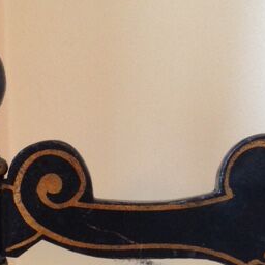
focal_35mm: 73
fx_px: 632
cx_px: 104
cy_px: 282
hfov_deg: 23.6
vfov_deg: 22.5
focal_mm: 4.12
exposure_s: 1/20
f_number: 2.4
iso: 250
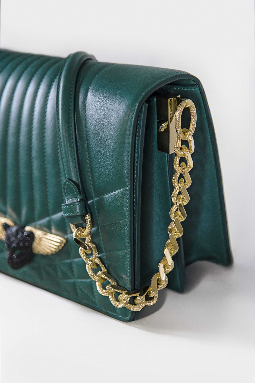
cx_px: 128
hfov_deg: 16.0
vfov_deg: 23.9
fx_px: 904
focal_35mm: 85
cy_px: 192
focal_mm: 85
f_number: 4
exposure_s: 1/100
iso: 1000
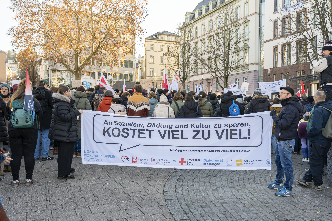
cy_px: 111
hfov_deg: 58.7
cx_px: 166
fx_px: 295
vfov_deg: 41.1
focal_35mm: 32
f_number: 4
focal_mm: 31
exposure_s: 1/320
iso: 100
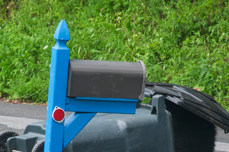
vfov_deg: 2.8
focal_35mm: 497
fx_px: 3155
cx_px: 123
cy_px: 148
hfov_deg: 4.2
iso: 200
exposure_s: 1/50
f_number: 5.6
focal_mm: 105
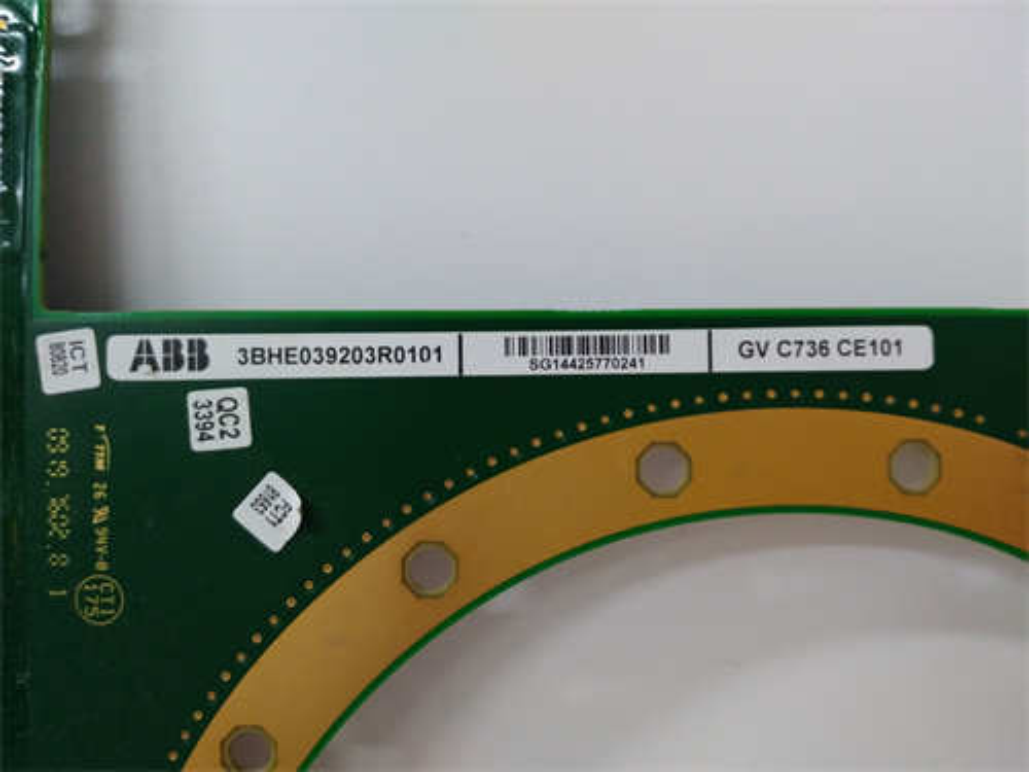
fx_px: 803
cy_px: 386
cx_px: 514
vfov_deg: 51.4
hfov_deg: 65.3
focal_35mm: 27
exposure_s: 1/33
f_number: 2
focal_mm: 3.79
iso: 501
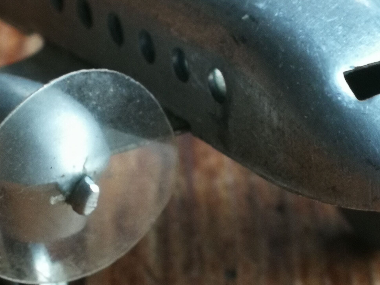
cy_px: 154
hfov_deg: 13.5
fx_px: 1603
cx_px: 188
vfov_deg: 10.2
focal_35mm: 146
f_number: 2.2
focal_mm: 3.95
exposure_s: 1/25
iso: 320
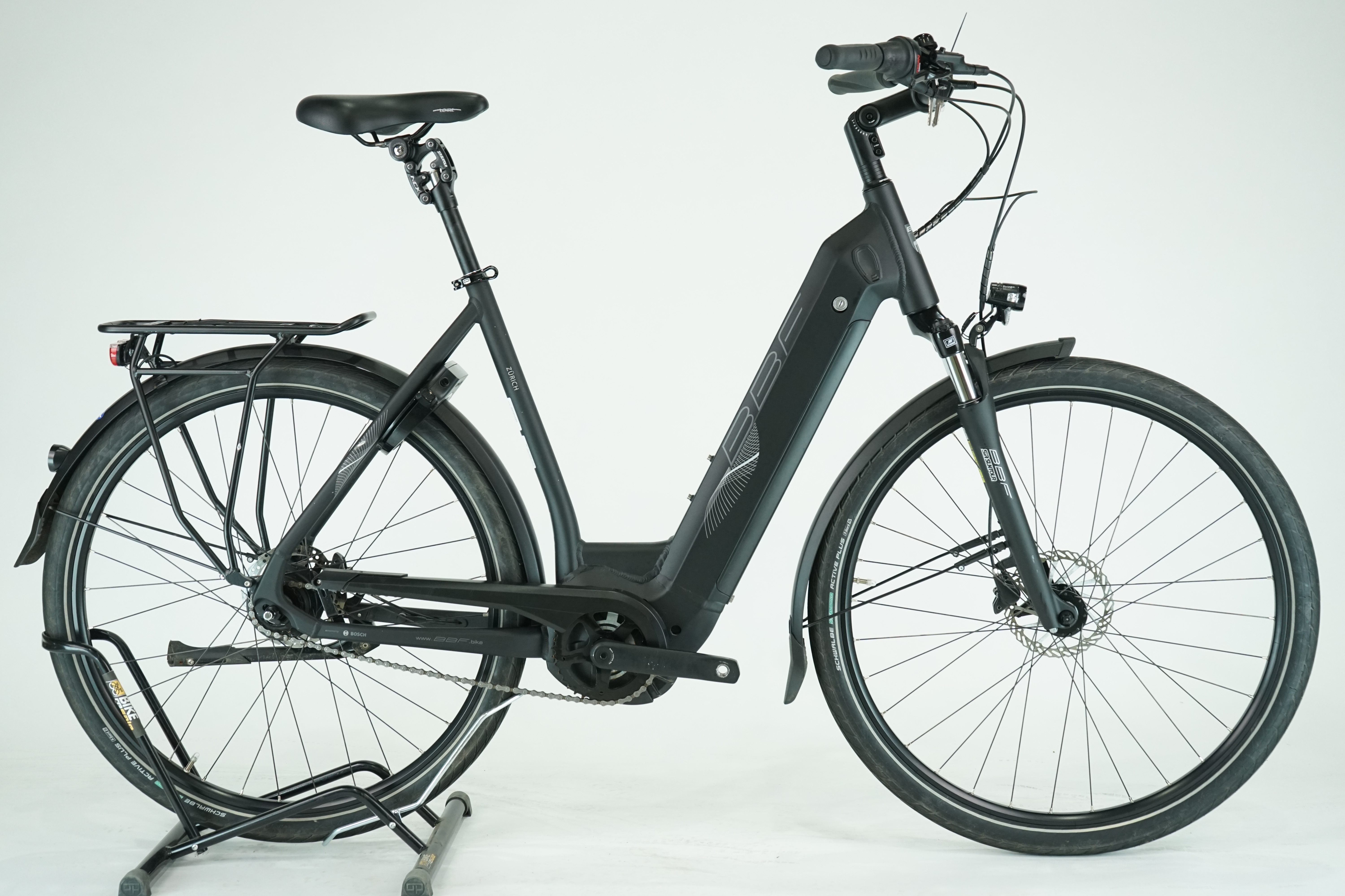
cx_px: 672
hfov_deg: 38.2
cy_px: 448
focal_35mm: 52
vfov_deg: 26.0
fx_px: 1943
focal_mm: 52
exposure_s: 1/200
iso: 1600
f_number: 5.6
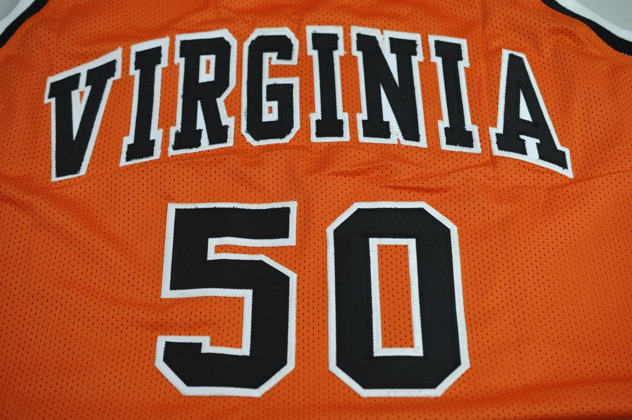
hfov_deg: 33.4
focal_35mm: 60
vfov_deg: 22.6
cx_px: 316
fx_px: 1052
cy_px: 210
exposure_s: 1/60
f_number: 4
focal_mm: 40
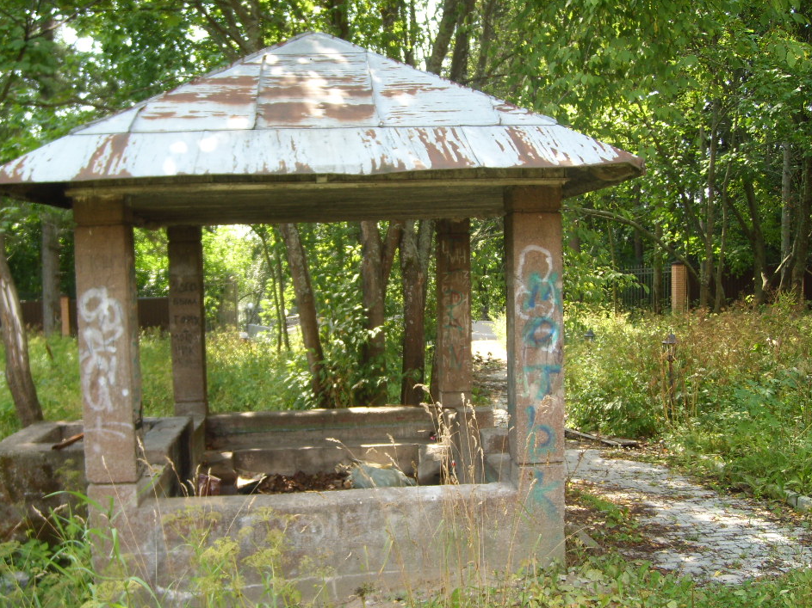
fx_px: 891
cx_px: 398
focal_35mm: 38
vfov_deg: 37.7
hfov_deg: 49.0
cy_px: 326
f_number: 2.8
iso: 50
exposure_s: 1/192
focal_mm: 5.8
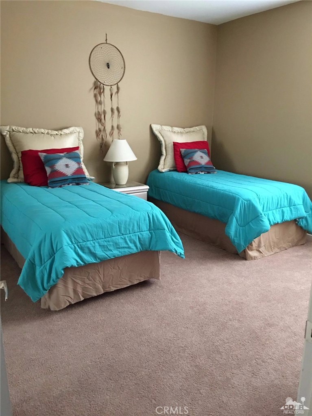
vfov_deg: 61.7
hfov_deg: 48.2
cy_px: 208
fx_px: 349
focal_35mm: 29
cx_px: 156
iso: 80
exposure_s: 1/4
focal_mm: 4.15
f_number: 2.2
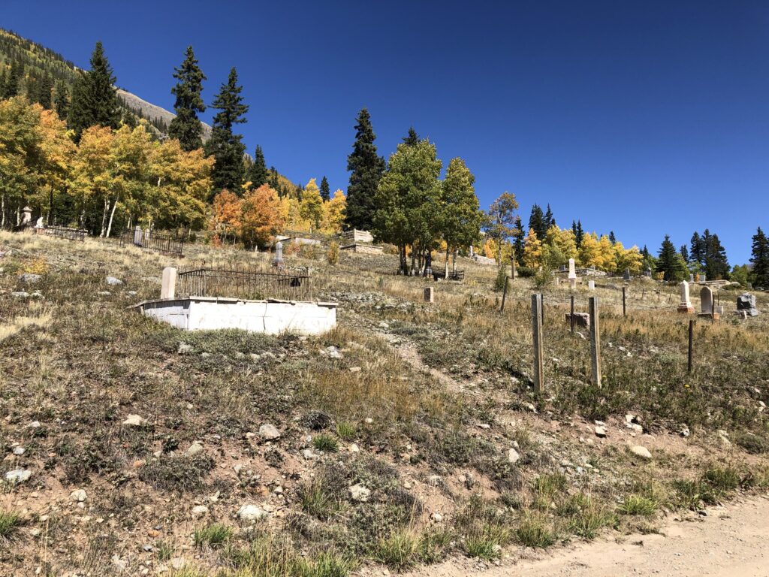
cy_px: 288
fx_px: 622
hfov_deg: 63.4
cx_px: 384
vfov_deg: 49.7
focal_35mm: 28
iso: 20
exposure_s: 1/1567
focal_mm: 3.99
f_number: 1.8
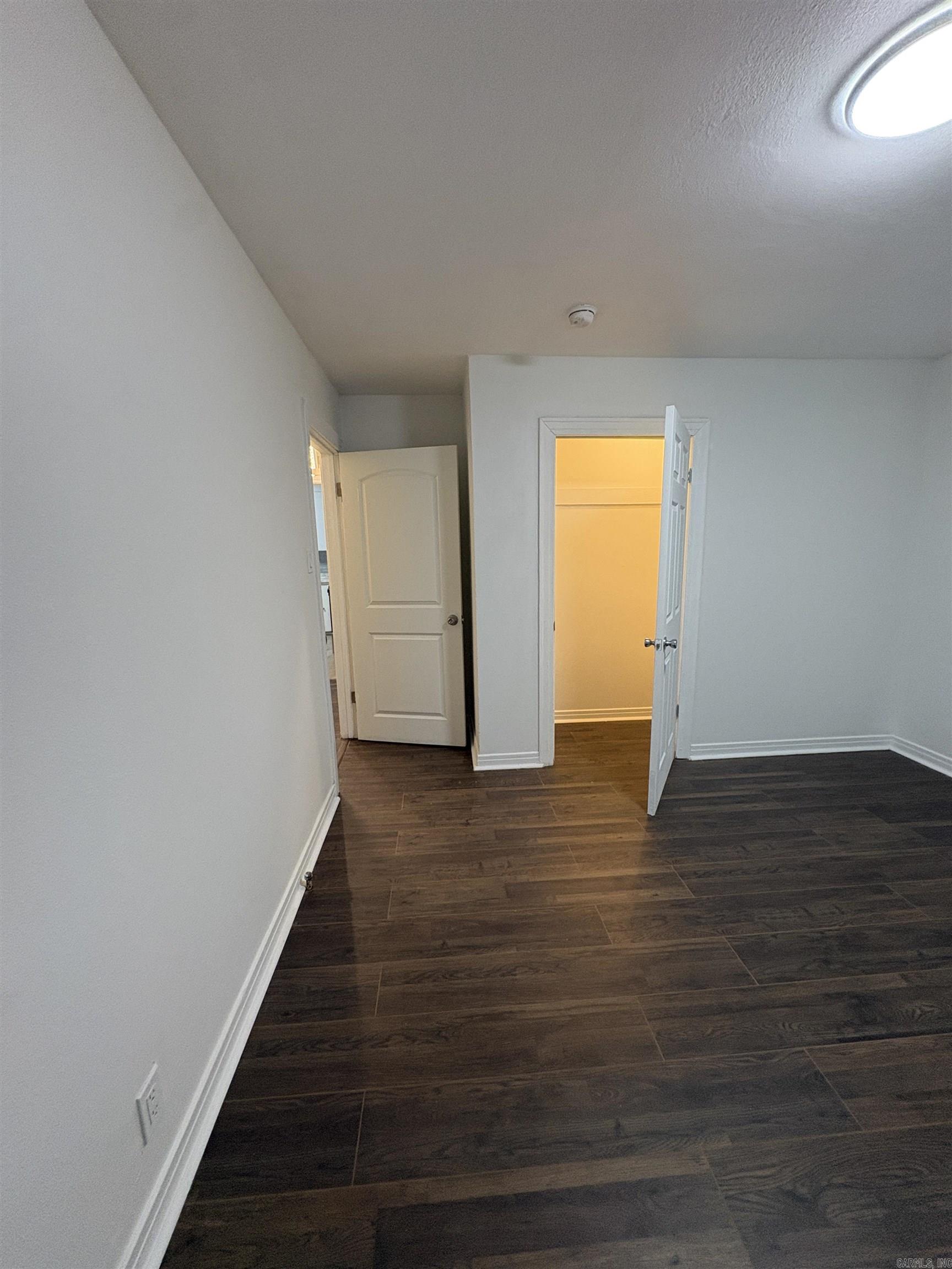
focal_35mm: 14
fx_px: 513
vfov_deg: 102.1
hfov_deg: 85.7
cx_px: 476
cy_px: 634
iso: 250
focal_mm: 2.22
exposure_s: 1/60
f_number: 2.2
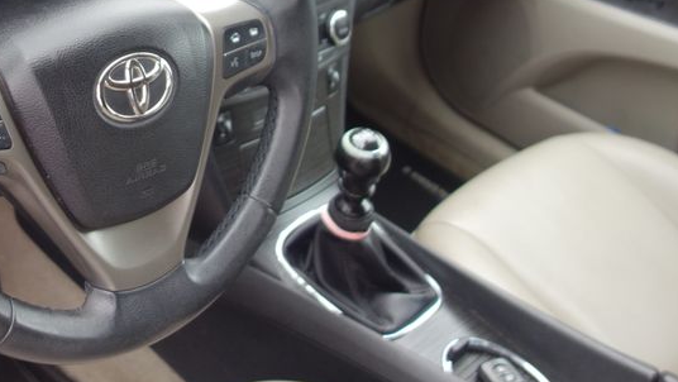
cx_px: 115
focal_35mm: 56
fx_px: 1007
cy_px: 35
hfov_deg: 35.7
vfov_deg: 21.0
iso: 125
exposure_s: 1/50
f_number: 1.8
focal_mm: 10.4
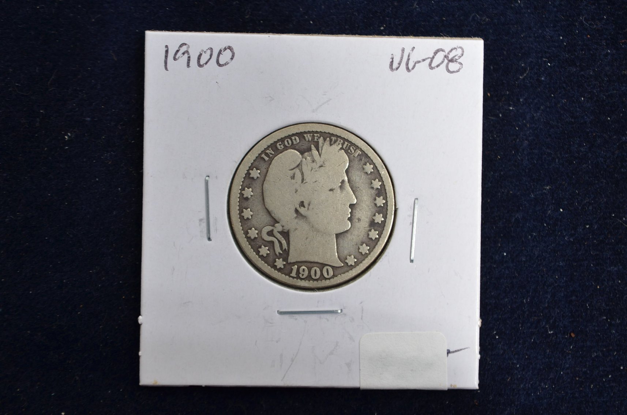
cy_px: 208
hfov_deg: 33.5
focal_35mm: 60
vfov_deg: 22.5
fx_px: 1043
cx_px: 314
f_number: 4
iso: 400
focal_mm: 40
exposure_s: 1/160
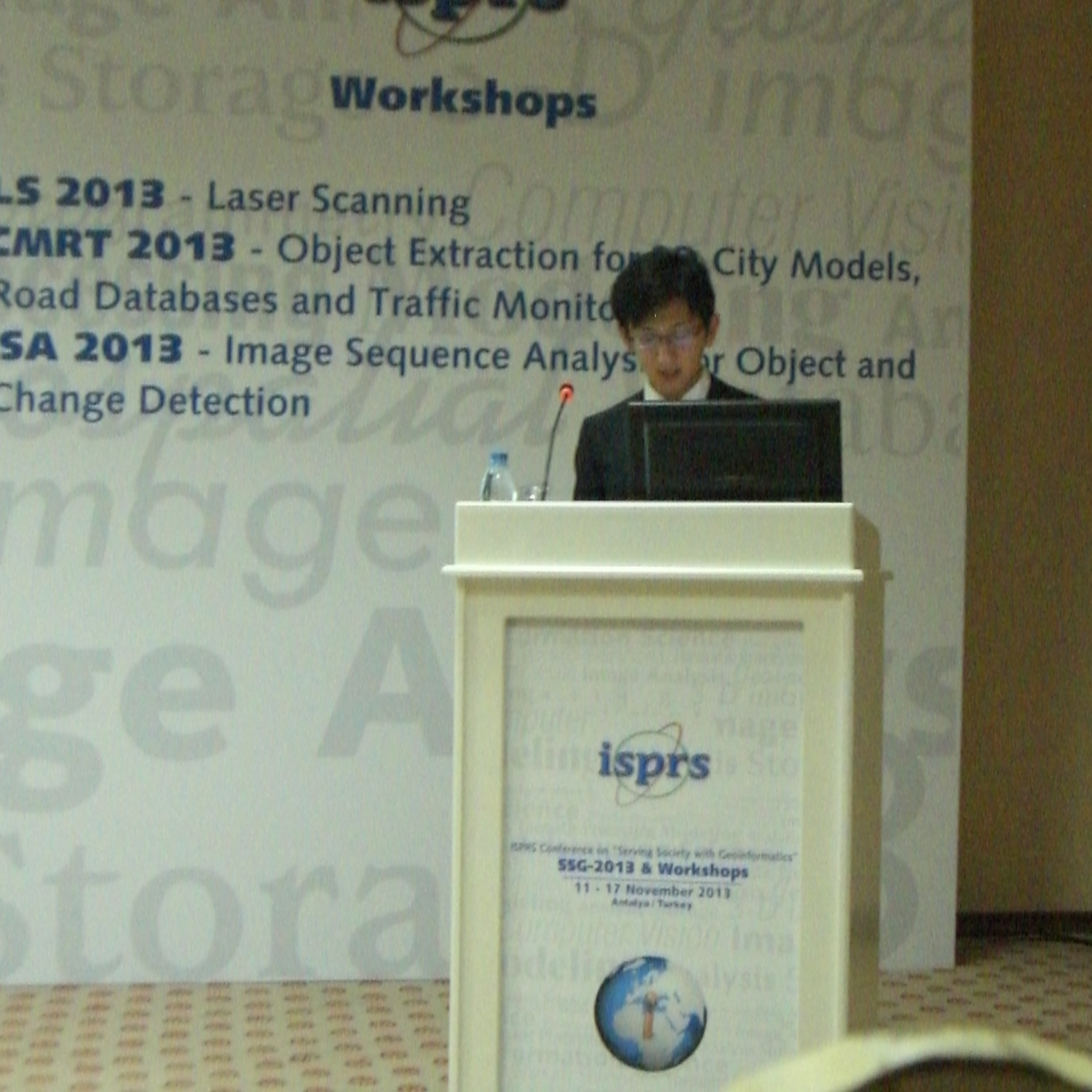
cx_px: 679
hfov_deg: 26.4
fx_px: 2320
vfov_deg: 26.5
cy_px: 546
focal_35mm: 65
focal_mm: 9
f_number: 3.3
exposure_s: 1/30
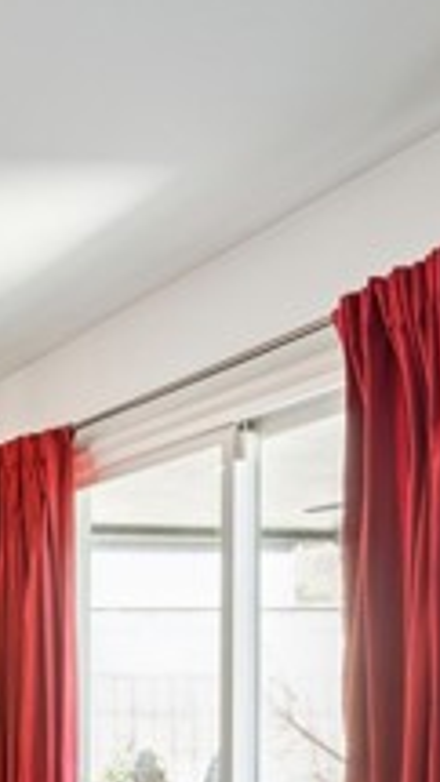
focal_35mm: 57
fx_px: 1174
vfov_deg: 34.9
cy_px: 695
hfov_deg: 14.9
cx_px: -564
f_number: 13
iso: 100
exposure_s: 1/1.67
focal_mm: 18.2
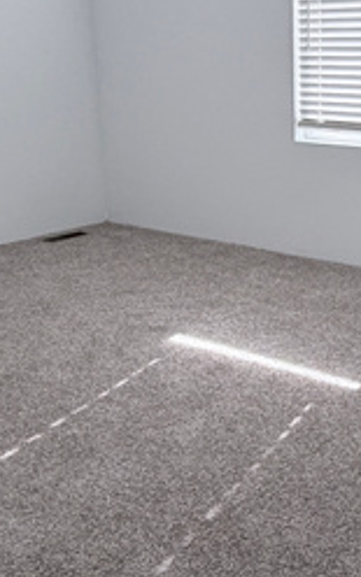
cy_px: 219
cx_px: 359
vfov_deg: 43.2
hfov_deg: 26.5
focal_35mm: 46
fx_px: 724
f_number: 2.2
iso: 200
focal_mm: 2.22
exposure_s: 1/121
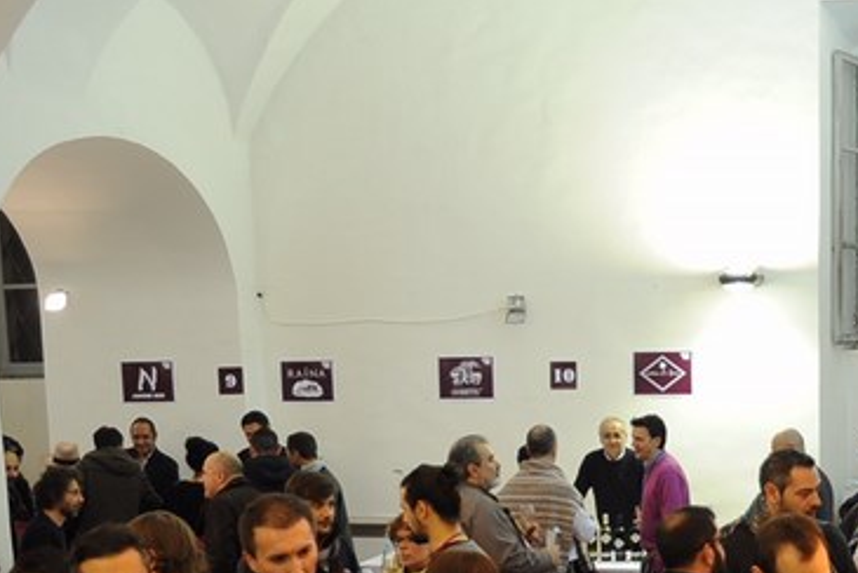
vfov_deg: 18.9
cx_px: 590
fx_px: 1670
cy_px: 578
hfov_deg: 28.6
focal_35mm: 70
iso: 800
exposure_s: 1/50
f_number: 3.8
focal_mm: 32
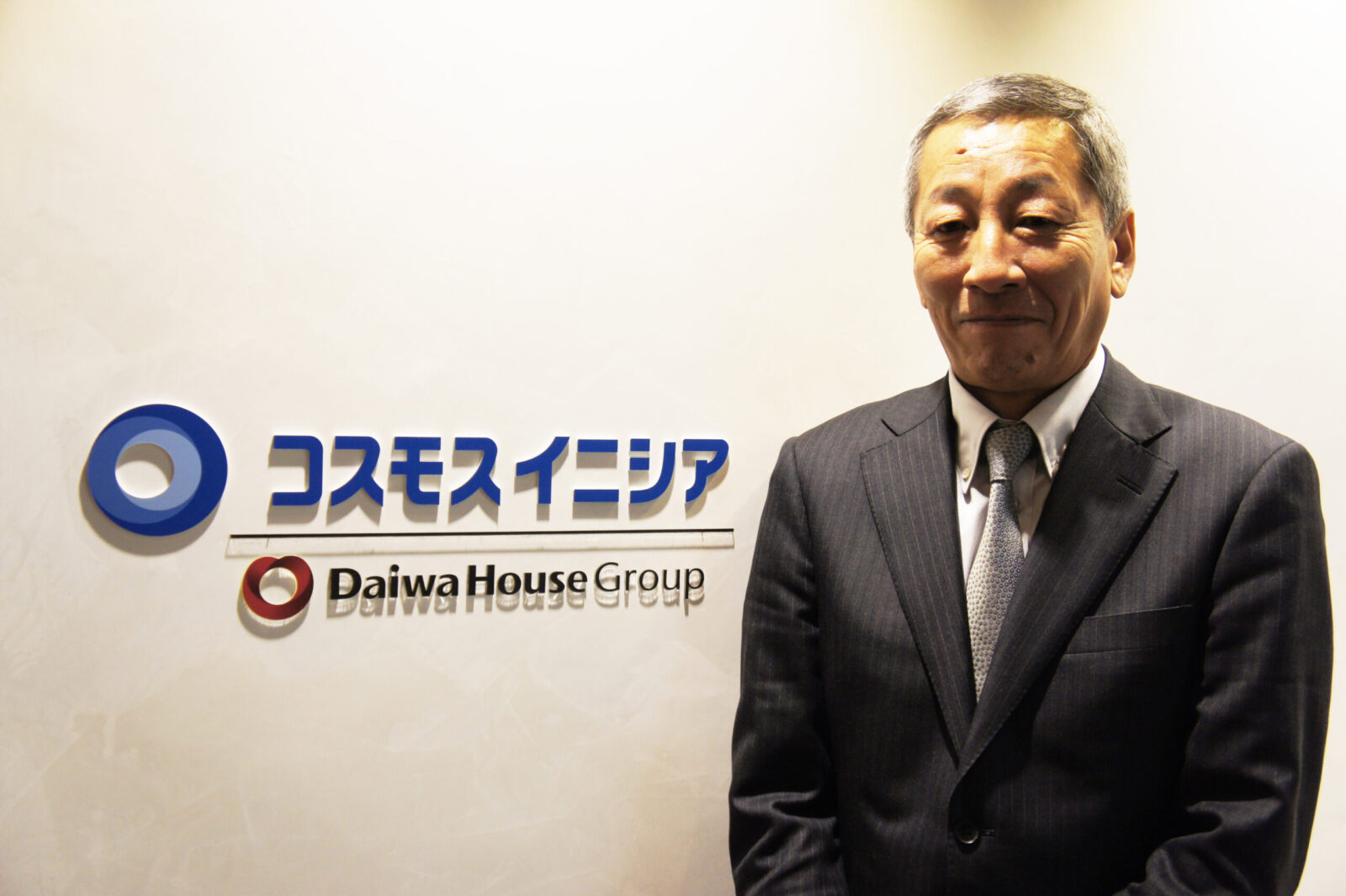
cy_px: 448
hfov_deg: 43.6
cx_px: 673
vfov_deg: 29.8
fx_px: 1682
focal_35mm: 45
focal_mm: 30
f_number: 4.5
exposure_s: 1/50
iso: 400
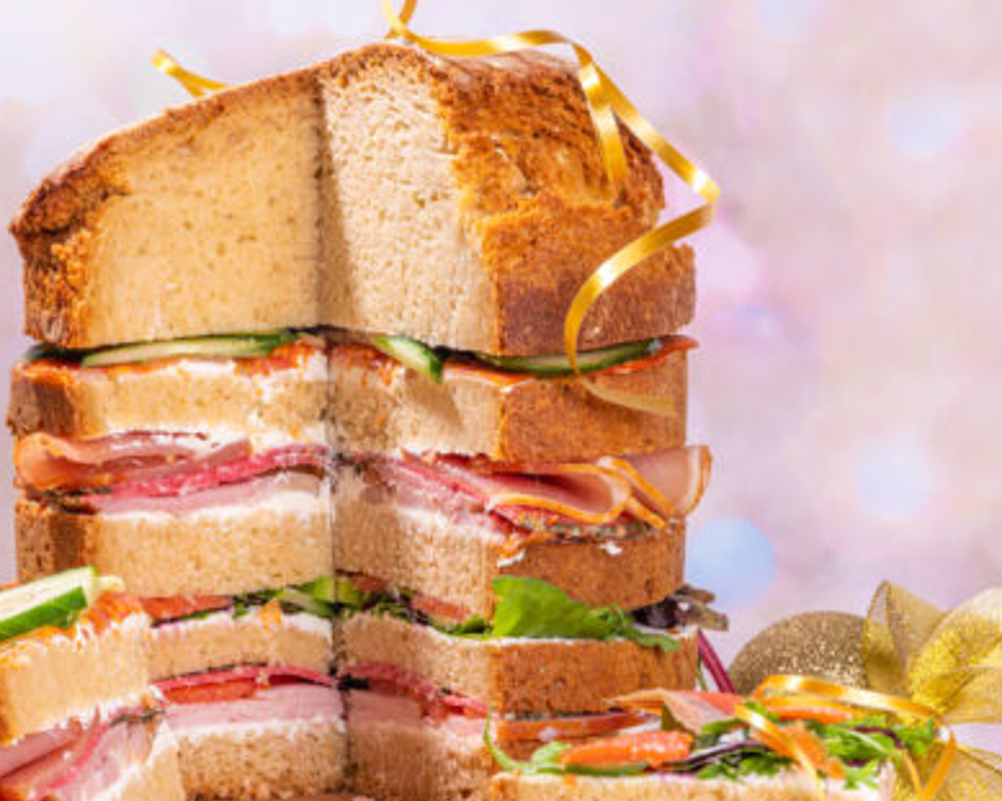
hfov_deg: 12.9
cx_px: 307
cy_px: 469
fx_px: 4418
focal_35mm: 149
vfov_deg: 10.4
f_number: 16
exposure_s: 1/125
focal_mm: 95
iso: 100
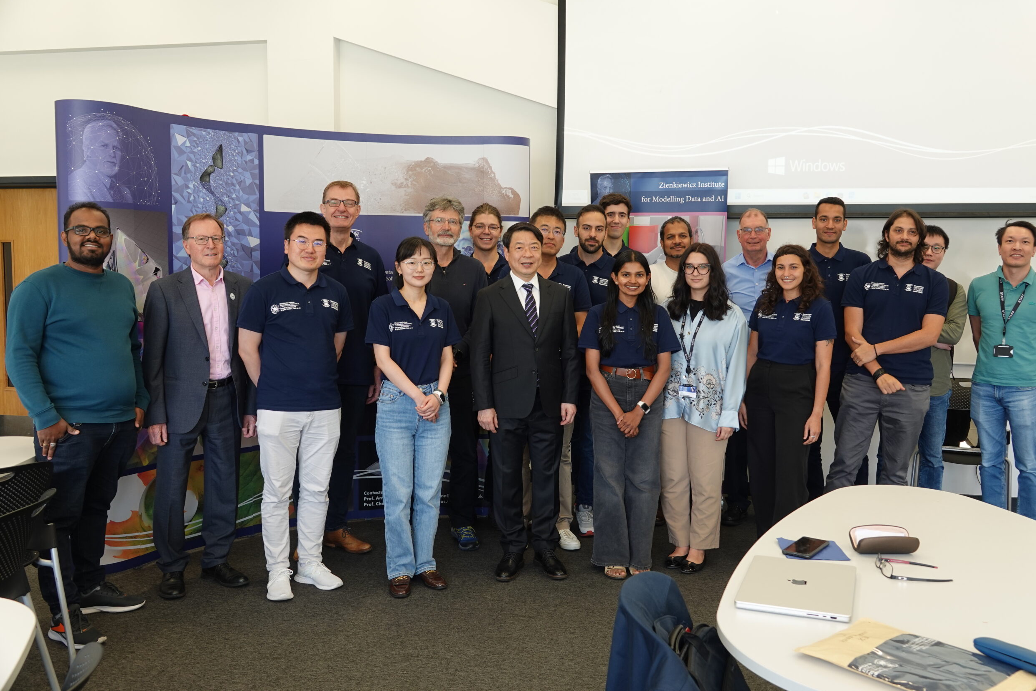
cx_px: 534
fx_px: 921
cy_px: 335
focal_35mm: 32
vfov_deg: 41.1
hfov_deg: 58.7
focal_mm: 11.26
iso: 100
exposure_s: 1/40
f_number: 2.8
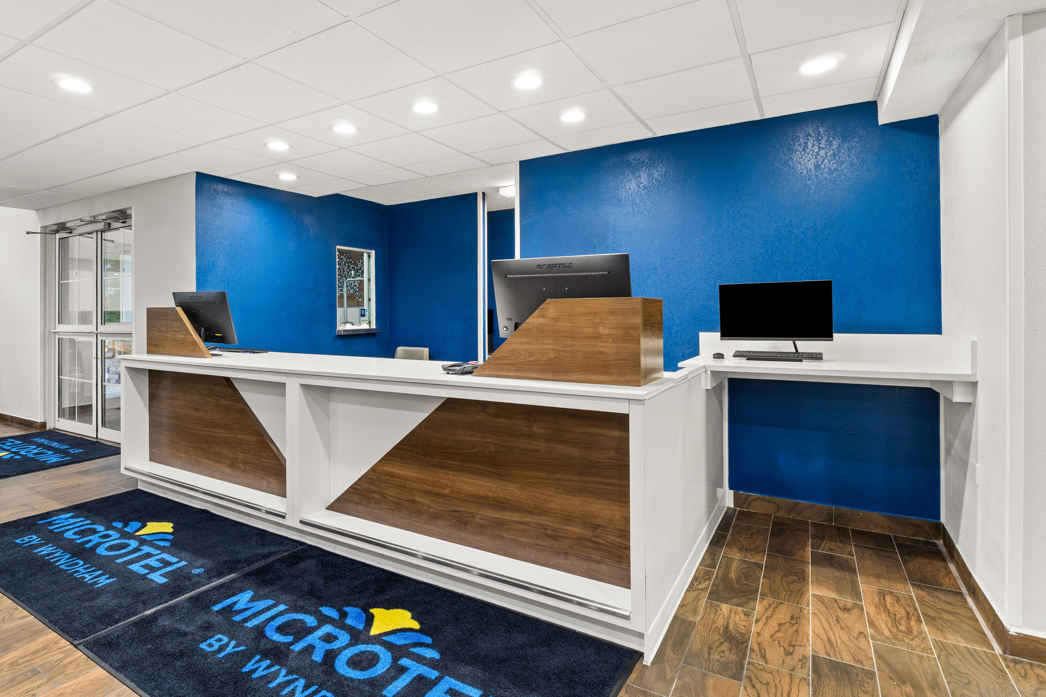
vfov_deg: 70.6
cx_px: 523
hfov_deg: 93.4
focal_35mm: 17
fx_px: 492
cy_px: 348
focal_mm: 11.3
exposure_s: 1/1.67
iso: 250
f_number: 8
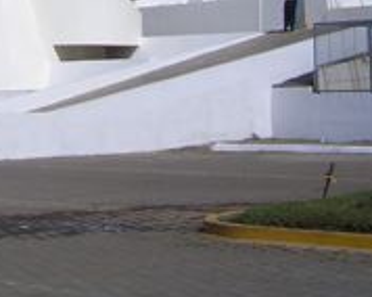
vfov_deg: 12.0
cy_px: -136
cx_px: -182
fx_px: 1353
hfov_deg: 14.6
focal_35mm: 123
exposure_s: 1/2000
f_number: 4.3
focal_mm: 5.8
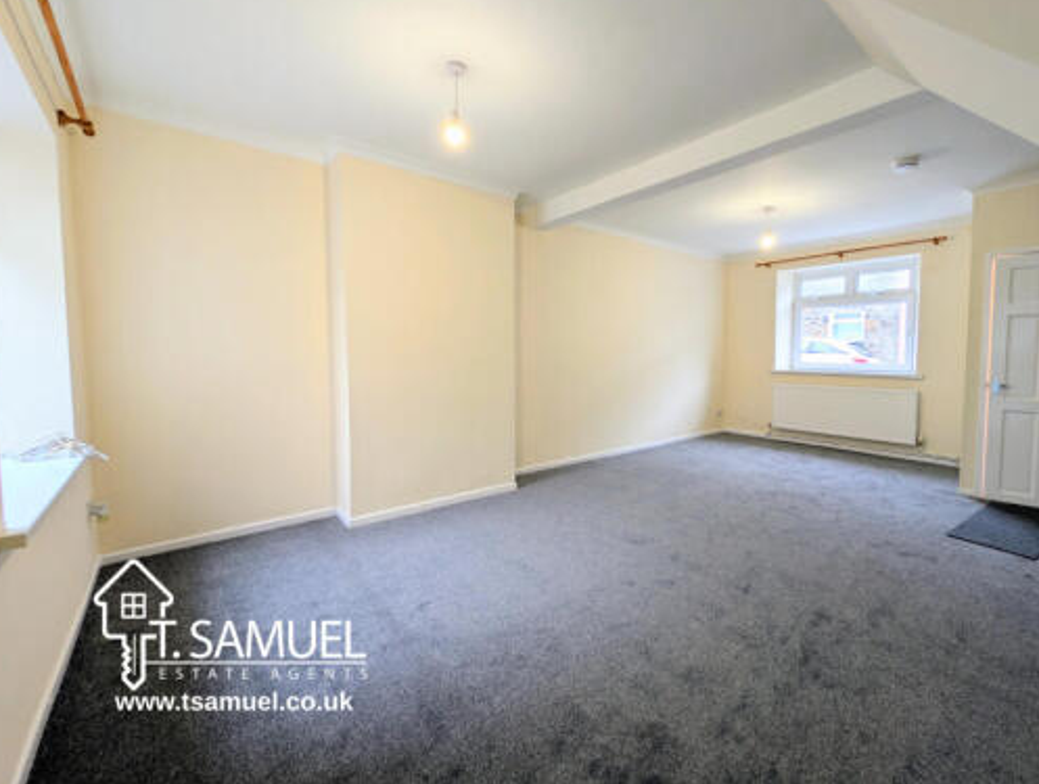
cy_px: 375
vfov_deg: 85.8
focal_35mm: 14
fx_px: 421
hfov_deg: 101.3
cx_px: 592
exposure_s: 1/20.7
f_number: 1.95
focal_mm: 2.23
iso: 40
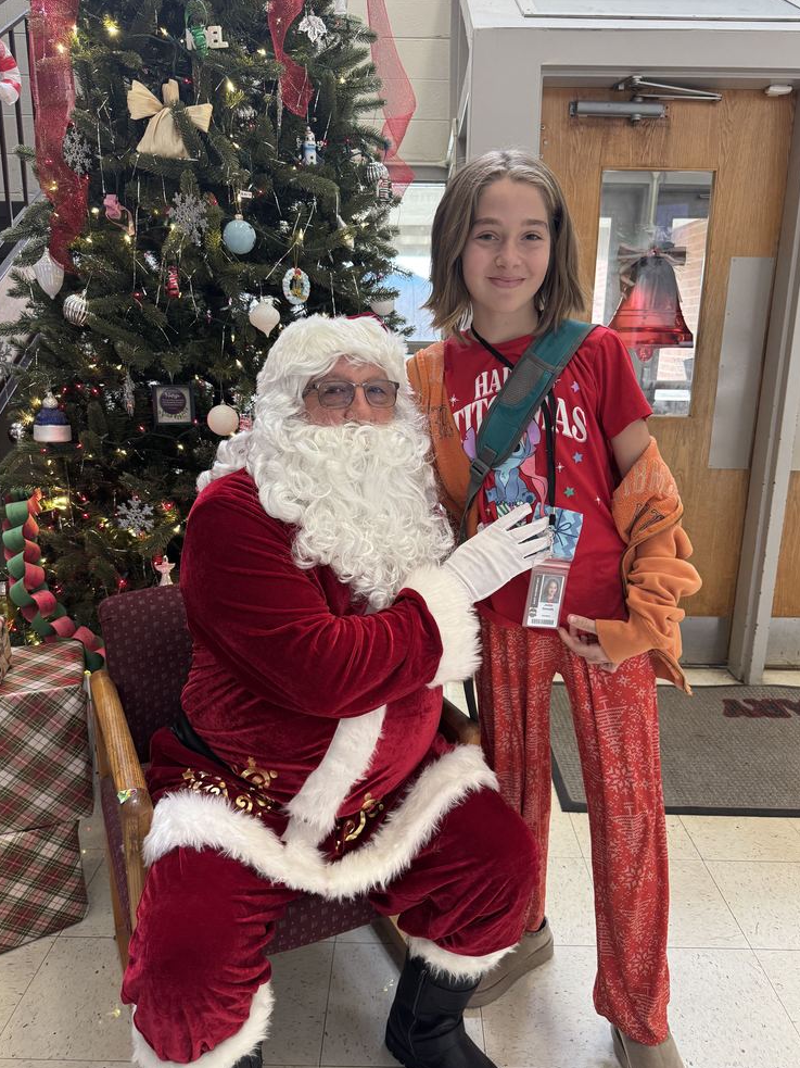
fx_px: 771
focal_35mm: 25
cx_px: 405
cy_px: 536
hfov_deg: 54.9
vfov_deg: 69.4
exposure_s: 1/120
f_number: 1.78
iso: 200
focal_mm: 6.76
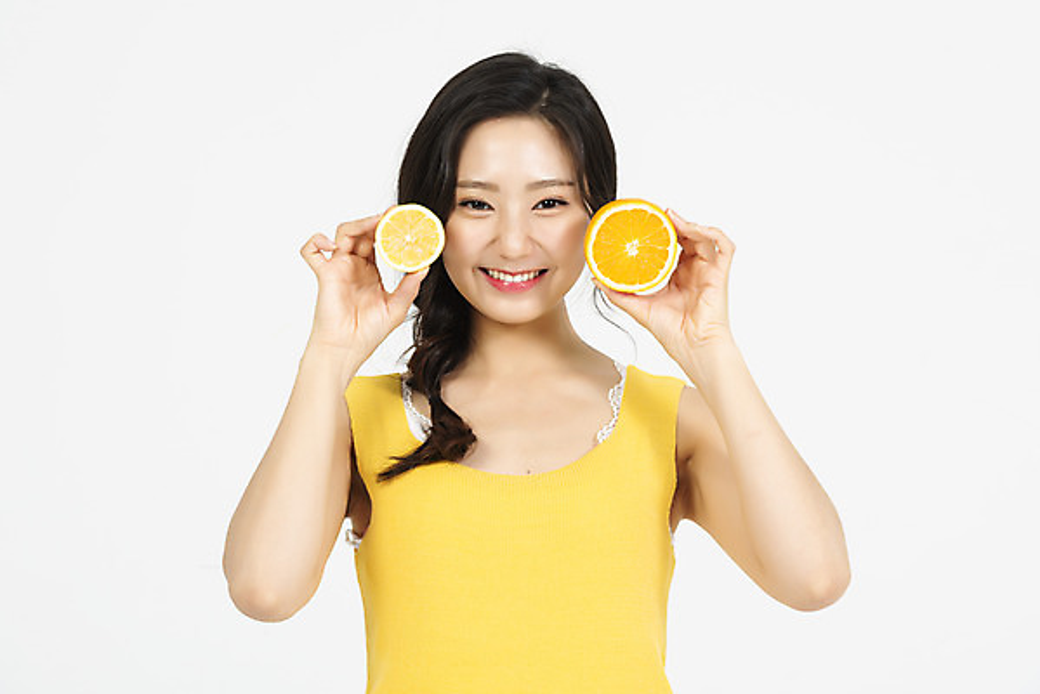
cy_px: 347
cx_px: 520
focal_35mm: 185
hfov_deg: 11.1
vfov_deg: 7.4
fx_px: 5347
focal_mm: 185
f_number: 13
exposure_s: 1/125
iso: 100
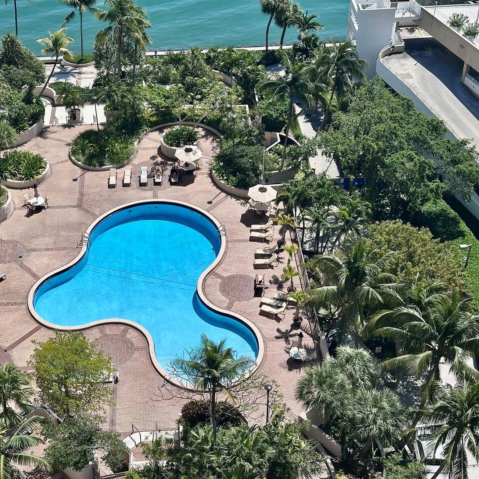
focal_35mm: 57
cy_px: 239
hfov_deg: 29.9
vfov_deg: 30.0
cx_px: 185
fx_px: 892
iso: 64
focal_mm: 6.86
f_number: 1.78
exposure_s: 1/5263
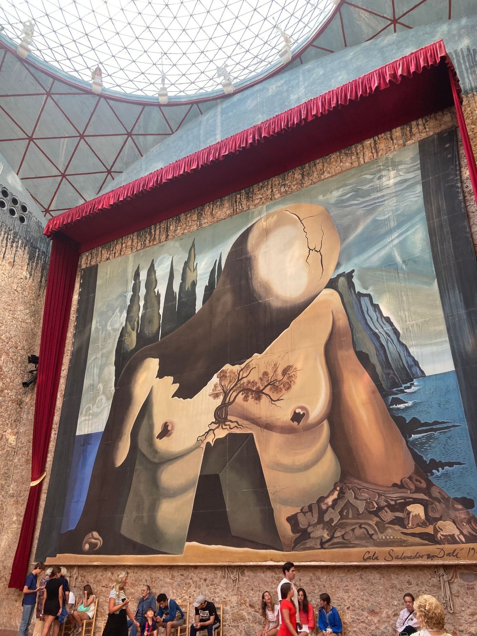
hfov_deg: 49.7
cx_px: 238
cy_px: 318
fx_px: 514
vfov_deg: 63.4
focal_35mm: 28
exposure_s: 1/121
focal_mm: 3.99
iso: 40
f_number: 1.8
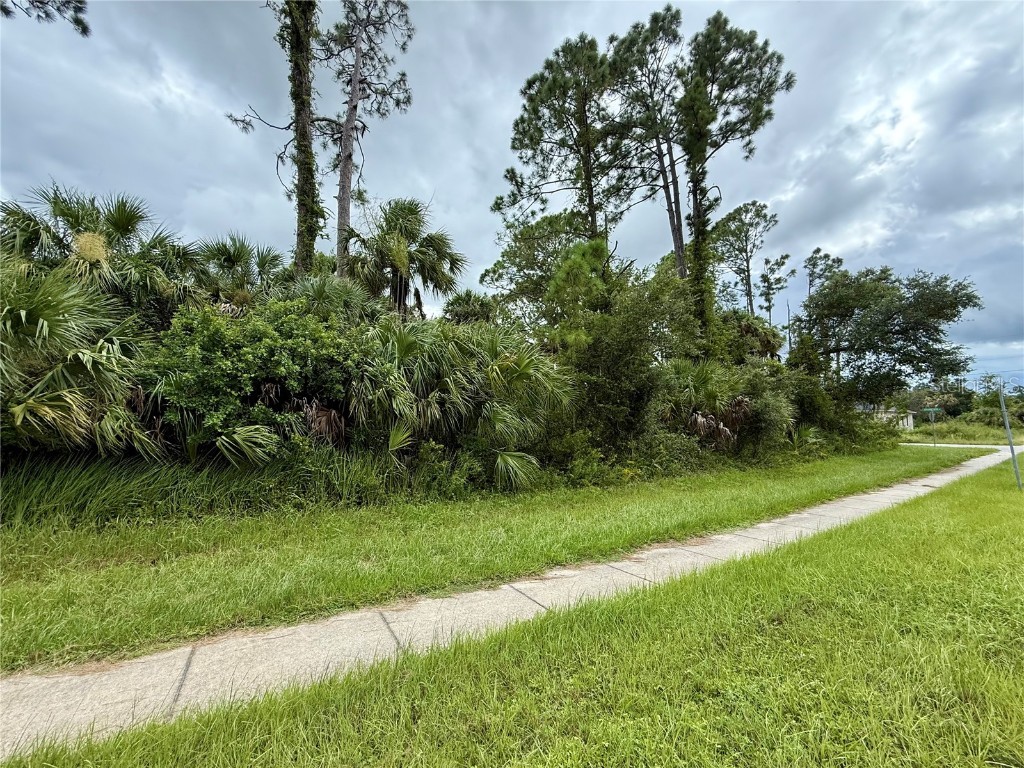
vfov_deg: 85.7
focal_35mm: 14
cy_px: 384
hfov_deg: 102.1
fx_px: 414
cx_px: 512
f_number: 2.2
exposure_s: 1/607
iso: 64
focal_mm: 2.22
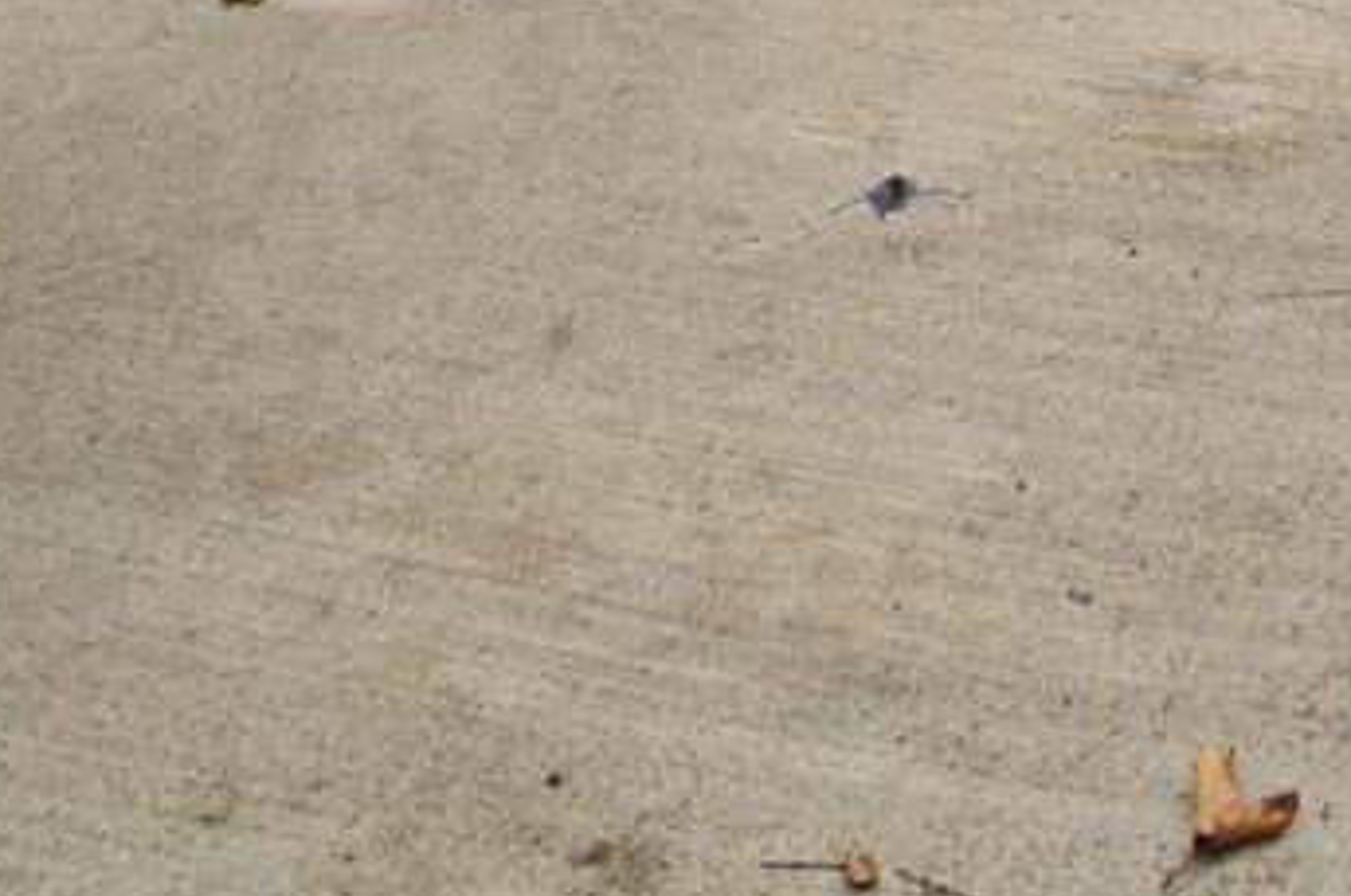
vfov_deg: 10.8
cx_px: 1825
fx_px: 3335
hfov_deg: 20.6
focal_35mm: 89
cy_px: -1735
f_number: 8
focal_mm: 10
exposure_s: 1/60
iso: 400
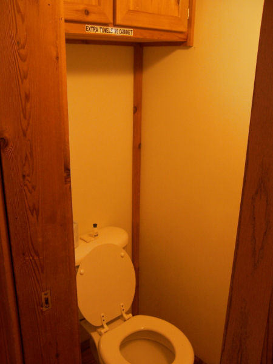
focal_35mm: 33
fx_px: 347
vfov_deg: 55.4
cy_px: 182
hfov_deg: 42.9
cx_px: 136
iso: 140
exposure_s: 1/30
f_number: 3.4
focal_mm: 5.5
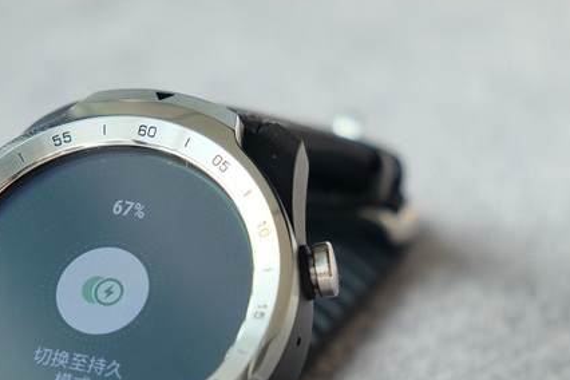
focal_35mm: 166
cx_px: 76
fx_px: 2628
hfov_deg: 12.3
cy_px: 314
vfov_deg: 8.3
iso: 400
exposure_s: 1/140
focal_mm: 46.3
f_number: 4.5
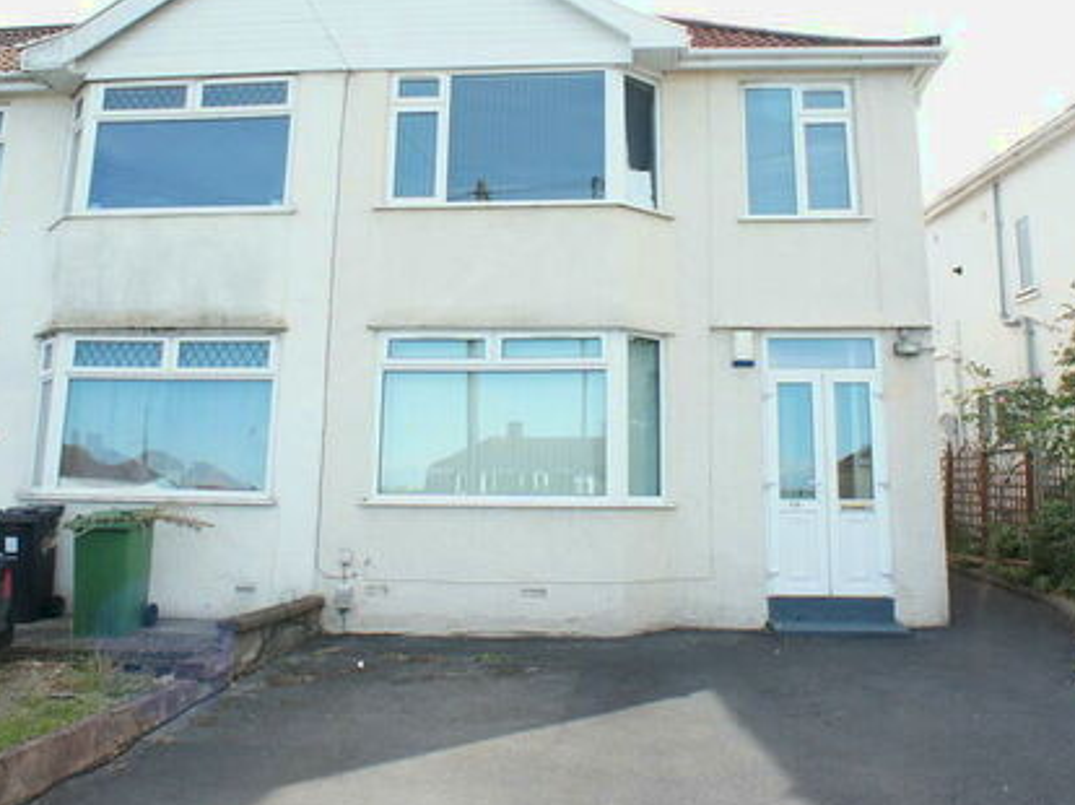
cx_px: 566
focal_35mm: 39
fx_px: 1210
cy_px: 301
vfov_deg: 36.6
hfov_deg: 47.9
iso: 200
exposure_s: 1/160
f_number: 6.3
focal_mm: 16
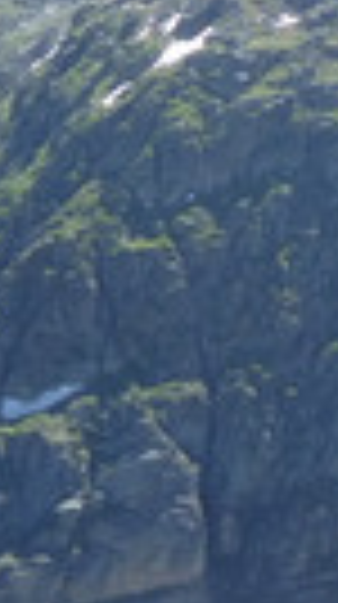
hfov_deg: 5.6
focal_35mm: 207
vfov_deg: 10.4
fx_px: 3311
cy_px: 245
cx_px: -487
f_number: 3.3
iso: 80
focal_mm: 4.9
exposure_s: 1/400
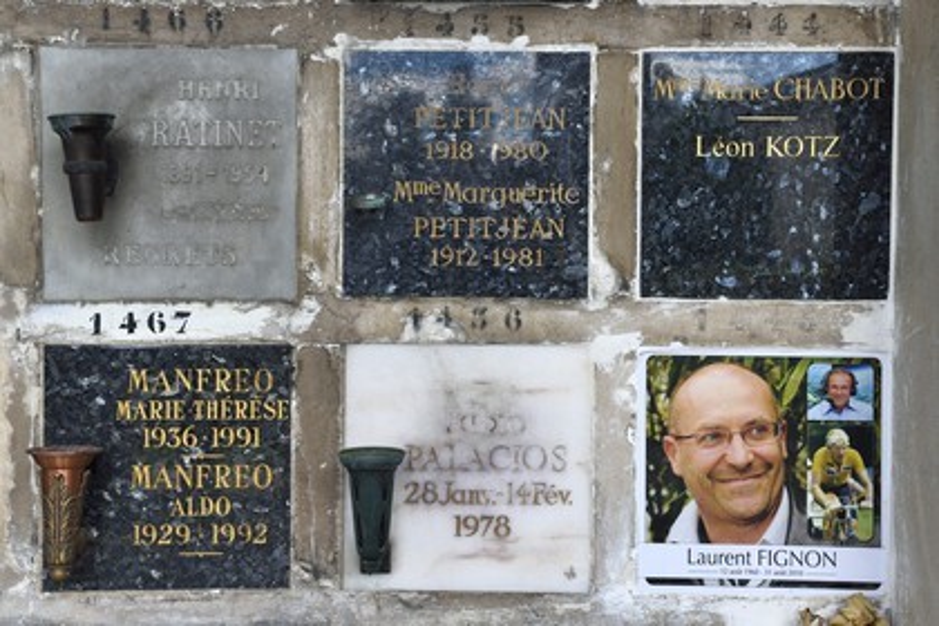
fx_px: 1252
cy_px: 313
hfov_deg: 41.1
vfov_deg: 28.1
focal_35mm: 48
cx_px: 470
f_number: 7.1
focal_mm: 48
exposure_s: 1/200
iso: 400
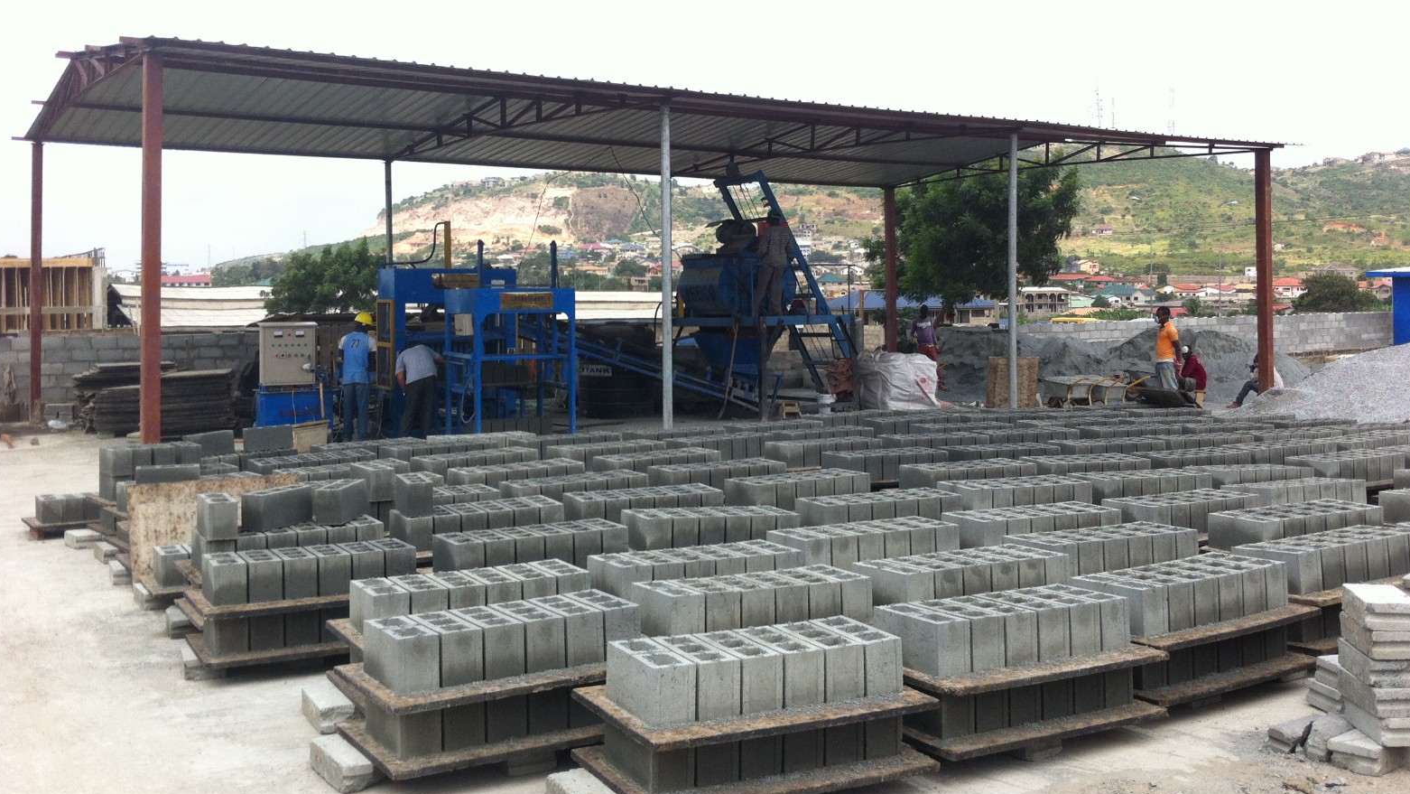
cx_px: 716
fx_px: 1458
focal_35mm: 39
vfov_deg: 30.3
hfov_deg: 51.6
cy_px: 305
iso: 80
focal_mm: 3.85
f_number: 2.8
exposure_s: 1/726
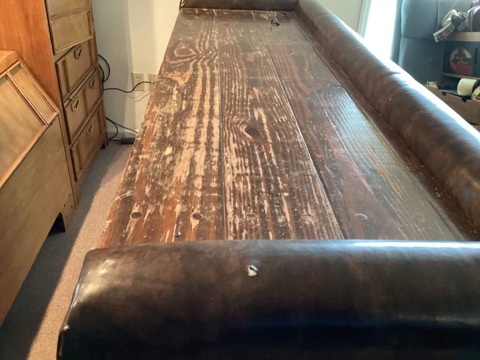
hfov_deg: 58.3
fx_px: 430
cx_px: 240
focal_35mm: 31
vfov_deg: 45.4
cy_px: 180
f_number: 2.4
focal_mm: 3.3
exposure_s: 1/25
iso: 400
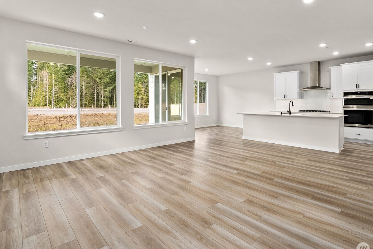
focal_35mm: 18
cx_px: 197
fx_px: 187
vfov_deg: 67.2
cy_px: 110
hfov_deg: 89.9
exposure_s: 1/15
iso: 1000
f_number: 7.1
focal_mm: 15
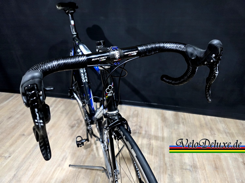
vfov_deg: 58.9
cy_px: 92
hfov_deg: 73.9
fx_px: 163
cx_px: 122
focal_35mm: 23
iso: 400
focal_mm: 6.3
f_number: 1.7
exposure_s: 1/100
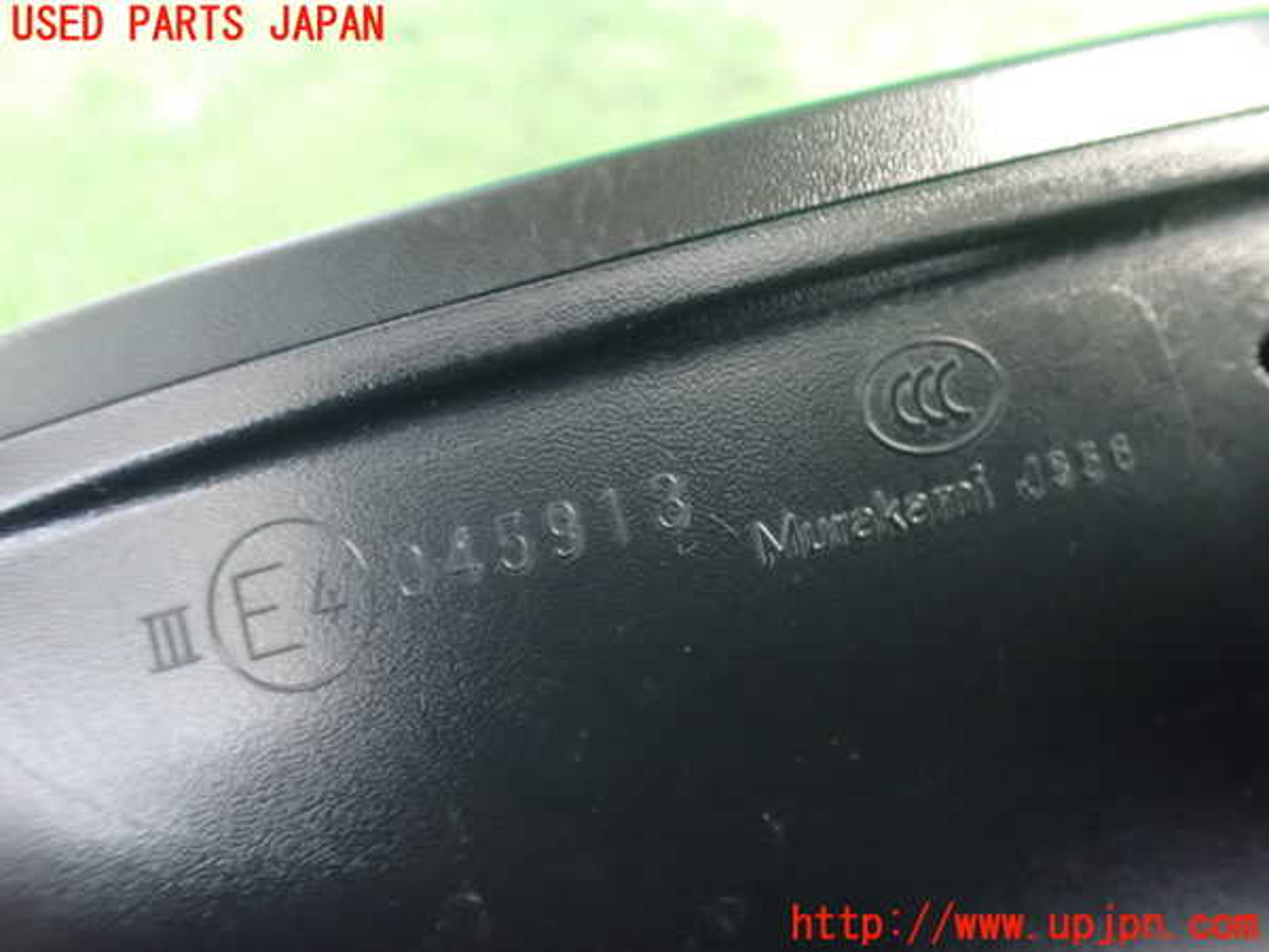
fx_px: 1100
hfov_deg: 60.0
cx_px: 634
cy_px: 476
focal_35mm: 30
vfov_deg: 46.8
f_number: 2.3
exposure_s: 1/30
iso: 1600
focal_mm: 5.4
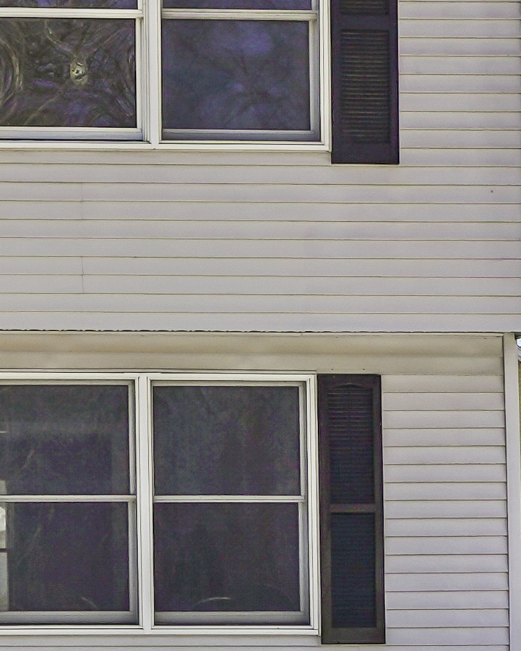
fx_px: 2421
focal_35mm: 126
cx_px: -293
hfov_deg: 11.7
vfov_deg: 15.3
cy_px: 381
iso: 100
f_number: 10
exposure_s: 1/200
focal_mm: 20.1
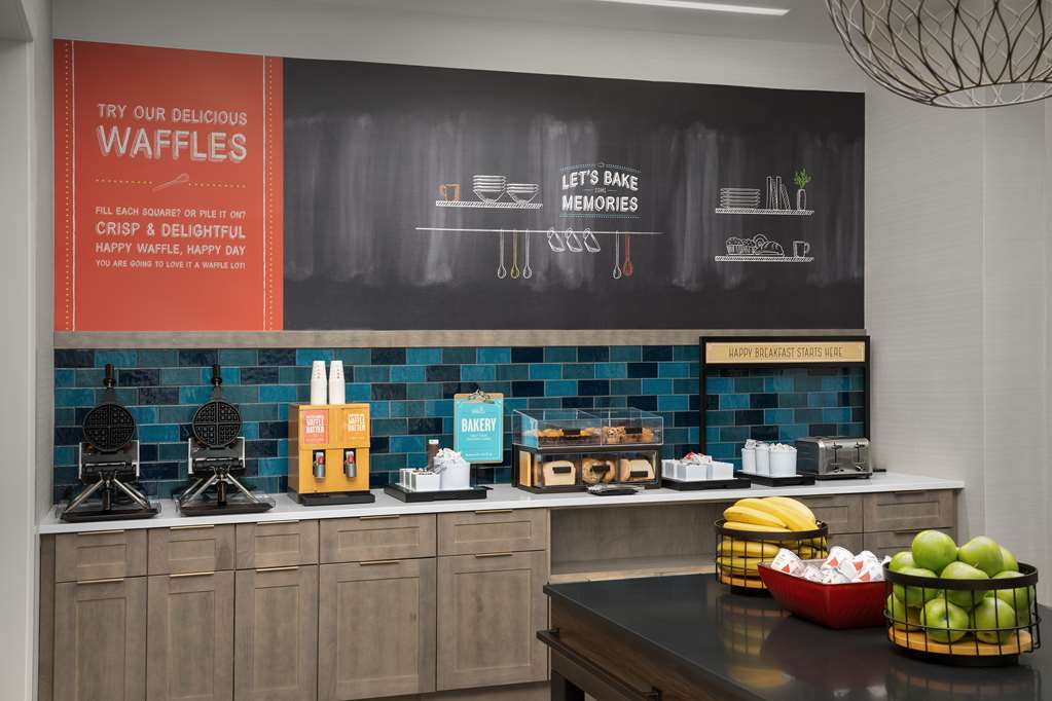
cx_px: 526
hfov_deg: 46.4
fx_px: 1227
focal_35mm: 42
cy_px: 350
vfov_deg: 31.9
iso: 400
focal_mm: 42
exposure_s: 1/200
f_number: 11
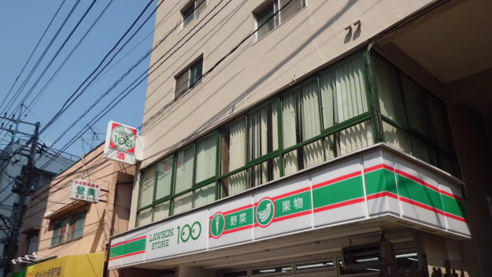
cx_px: 245
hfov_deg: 66.0
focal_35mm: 29
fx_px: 378
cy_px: 164
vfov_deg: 40.1
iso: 64
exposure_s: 1/200
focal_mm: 4.7
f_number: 7.9
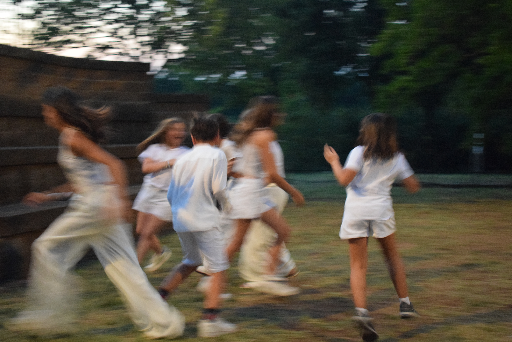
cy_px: 171
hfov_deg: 35.1
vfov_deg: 23.8
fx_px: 811
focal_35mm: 57
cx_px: 256
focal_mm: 38
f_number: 4.8
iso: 6400
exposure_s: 1/25
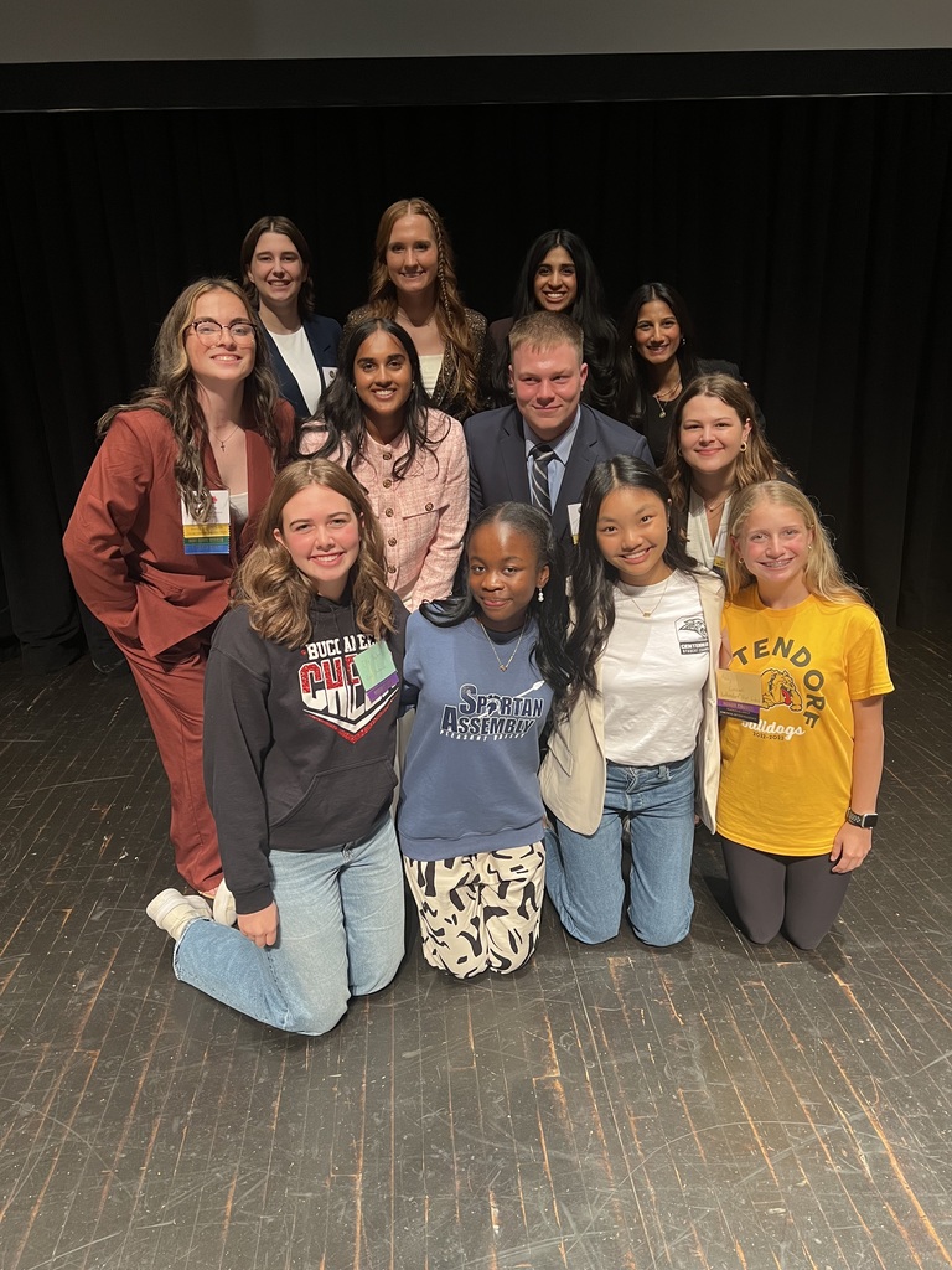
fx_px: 953
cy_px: 635
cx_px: 476
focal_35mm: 26
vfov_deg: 67.3
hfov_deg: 53.1
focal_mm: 5.7
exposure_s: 1/60
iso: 250
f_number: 1.5
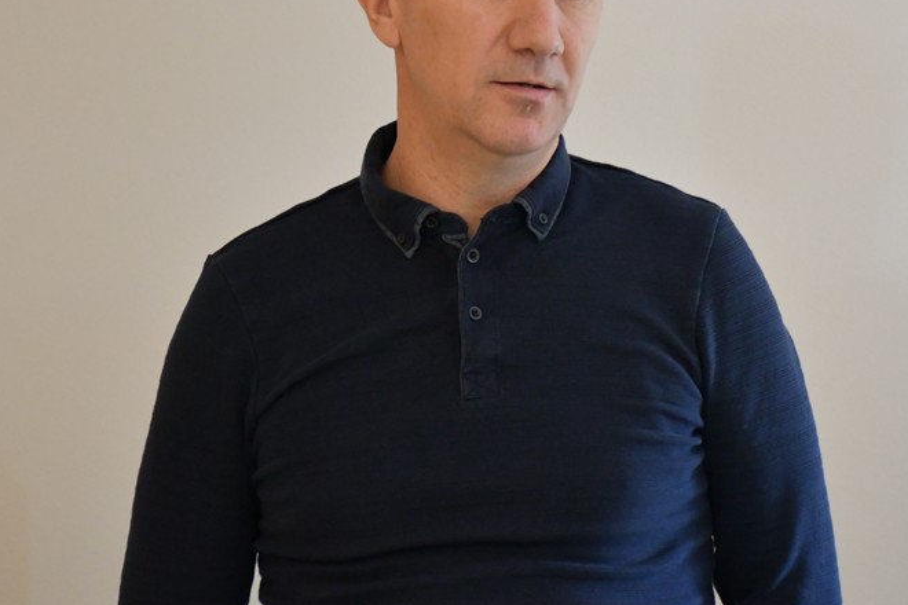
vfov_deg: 8.4
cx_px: 612
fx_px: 4111
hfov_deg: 12.6
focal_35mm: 163
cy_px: 166
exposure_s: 1/125
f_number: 5
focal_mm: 70
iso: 5000
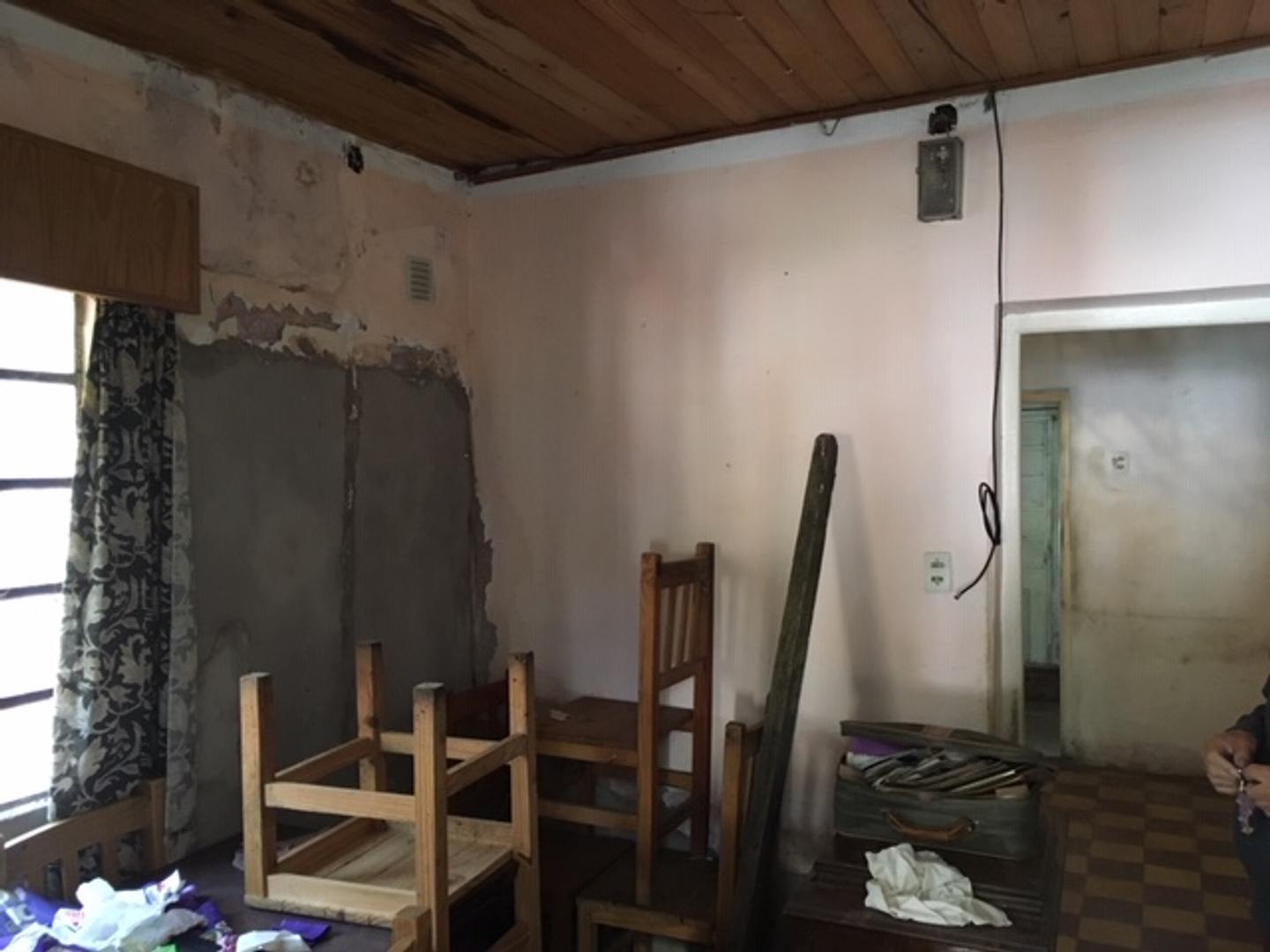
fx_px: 1064
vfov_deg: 48.2
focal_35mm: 29
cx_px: 635
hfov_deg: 61.7
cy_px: 476
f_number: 2.2
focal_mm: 4.15
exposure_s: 1/25
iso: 200
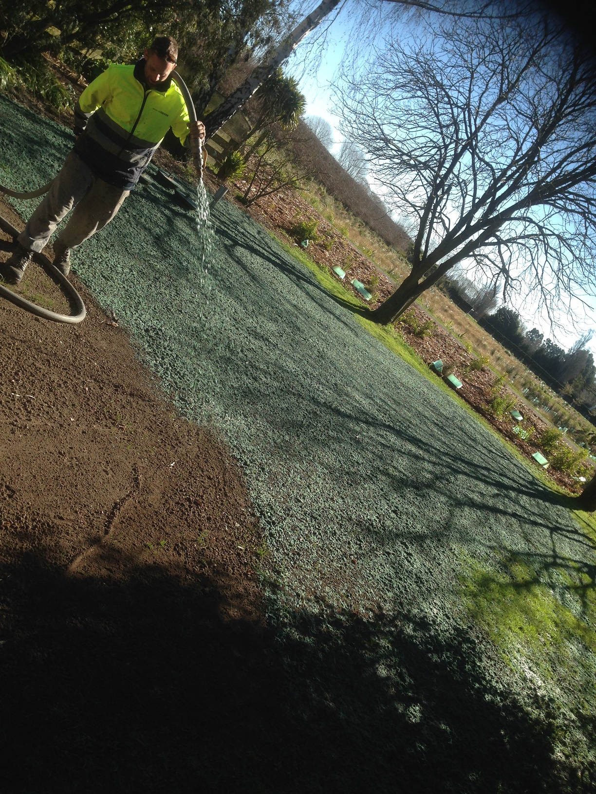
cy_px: 397
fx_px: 758
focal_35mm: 33
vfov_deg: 55.4
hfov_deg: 42.9
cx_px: 298
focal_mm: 4.12
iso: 50
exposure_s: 1/713
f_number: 2.4
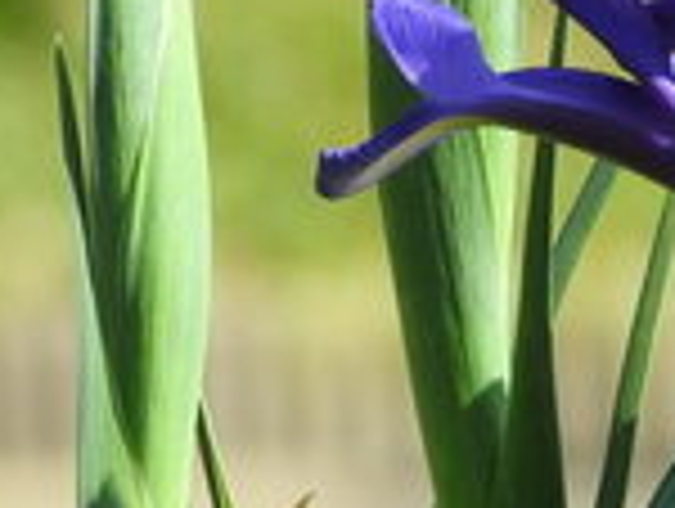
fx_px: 26015
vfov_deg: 1.1
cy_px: -258
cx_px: 14
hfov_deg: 1.5
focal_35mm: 1332
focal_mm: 71.7
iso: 100
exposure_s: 1/200
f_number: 5.6
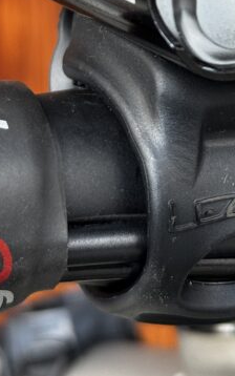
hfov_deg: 9.0
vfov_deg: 14.2
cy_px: -13
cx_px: 208
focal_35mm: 145
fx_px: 1485
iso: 100
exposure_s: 1/95
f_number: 1.78
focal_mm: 6.76
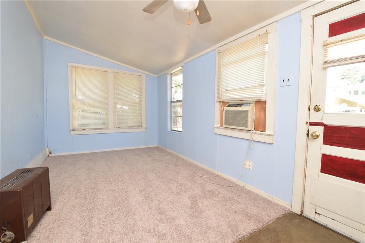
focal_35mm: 15
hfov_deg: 100.4
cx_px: 182
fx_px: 152
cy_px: 122
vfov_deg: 77.3
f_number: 8
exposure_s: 1/125
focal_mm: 10
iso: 1600
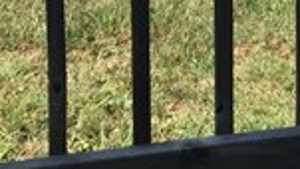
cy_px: -414
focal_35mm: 214
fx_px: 1703
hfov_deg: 9.8
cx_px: 439
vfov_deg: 5.2
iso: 32
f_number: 2.2
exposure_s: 1/989
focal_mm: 4.15
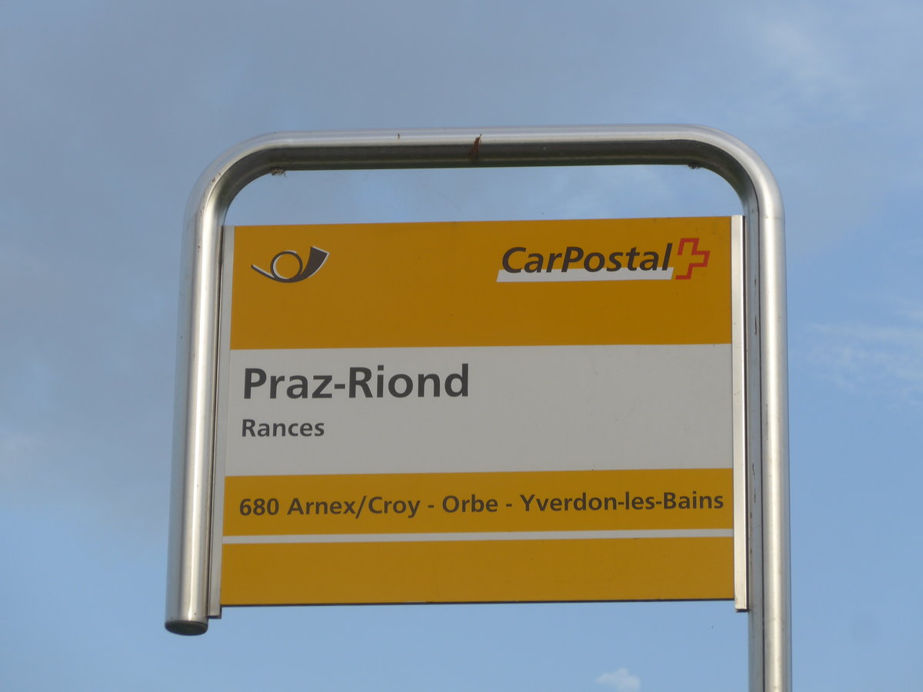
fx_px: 3973
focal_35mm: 149
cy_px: 346
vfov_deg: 10.0
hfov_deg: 13.3
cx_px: 462
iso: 80
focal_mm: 28.9
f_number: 5.5
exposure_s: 1/200
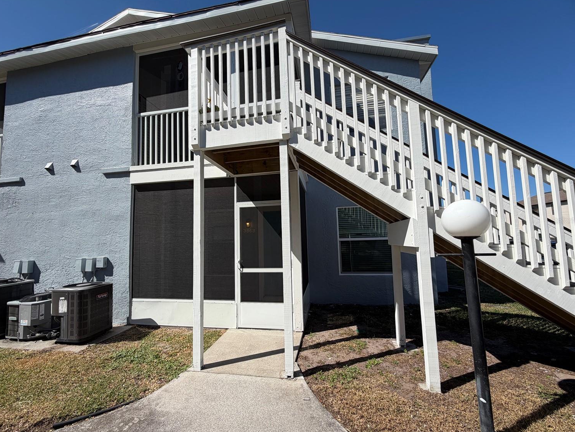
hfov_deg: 98.1
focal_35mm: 15
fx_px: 249
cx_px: 279
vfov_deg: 81.7
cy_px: 220
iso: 20
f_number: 2.2
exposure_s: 1/1211
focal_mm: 2.22
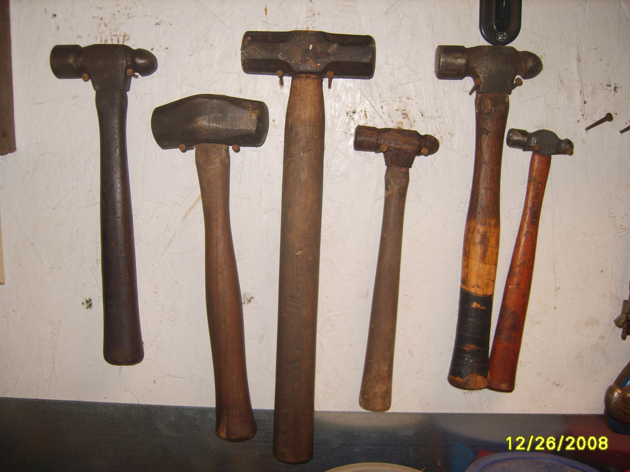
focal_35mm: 35
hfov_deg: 52.6
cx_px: 315
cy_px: 236
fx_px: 637
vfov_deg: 40.7
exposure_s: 1/30
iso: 100
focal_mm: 7.4
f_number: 2.8
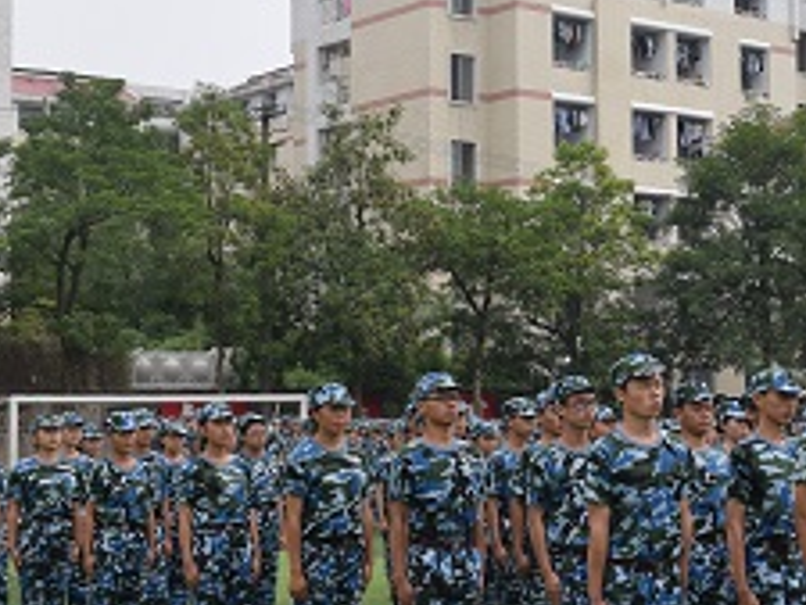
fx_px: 1794
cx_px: 759
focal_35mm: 77
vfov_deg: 19.1
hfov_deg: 24.4
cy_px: 358
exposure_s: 1/250
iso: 250
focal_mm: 20
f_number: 8
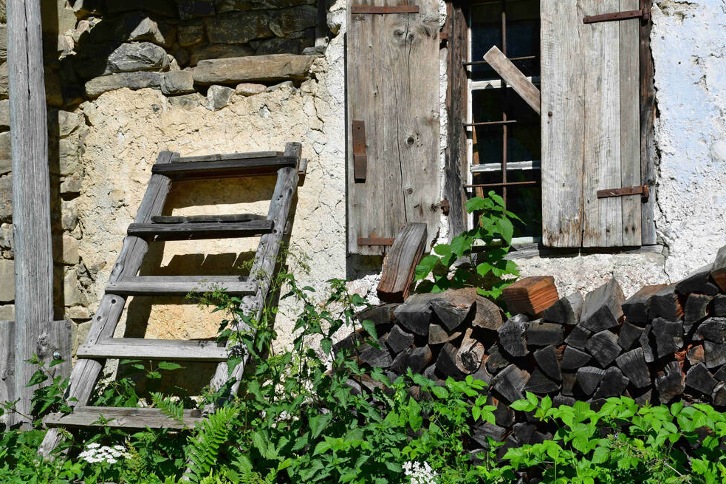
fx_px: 1512
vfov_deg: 18.2
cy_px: 208
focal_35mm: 75
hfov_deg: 27.0
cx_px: 357
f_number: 9
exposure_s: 1/320
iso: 100
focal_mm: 42
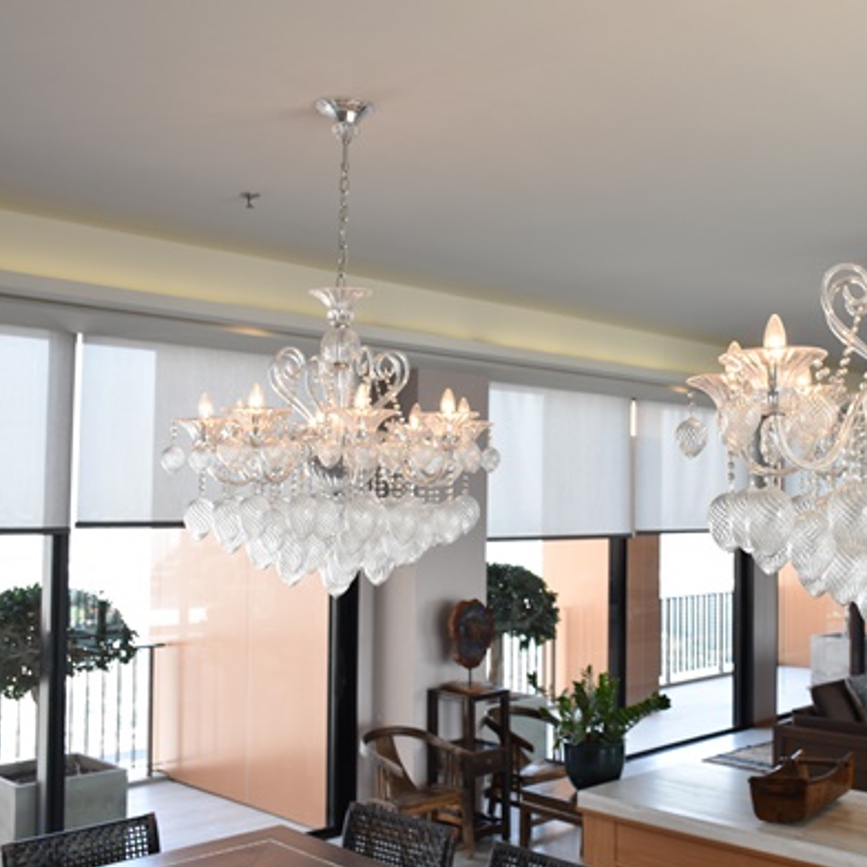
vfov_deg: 42.8
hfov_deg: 42.2
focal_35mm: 39
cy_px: 436
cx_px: 588
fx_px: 1105
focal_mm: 20
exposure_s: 1/125
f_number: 5.6
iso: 400
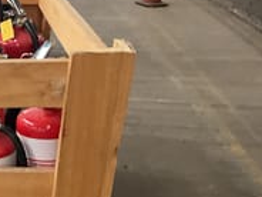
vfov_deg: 18.4
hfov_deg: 22.3
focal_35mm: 79
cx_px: -74
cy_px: 178
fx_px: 598
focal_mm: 3
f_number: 1.8
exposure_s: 1/50
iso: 250
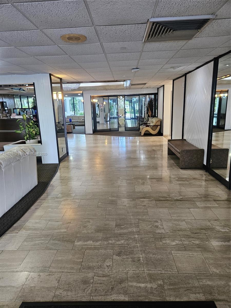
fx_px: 205
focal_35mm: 23
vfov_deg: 73.9
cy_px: 154
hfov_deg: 58.9
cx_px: 116
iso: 320
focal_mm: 5.4
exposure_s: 1/120
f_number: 1.8
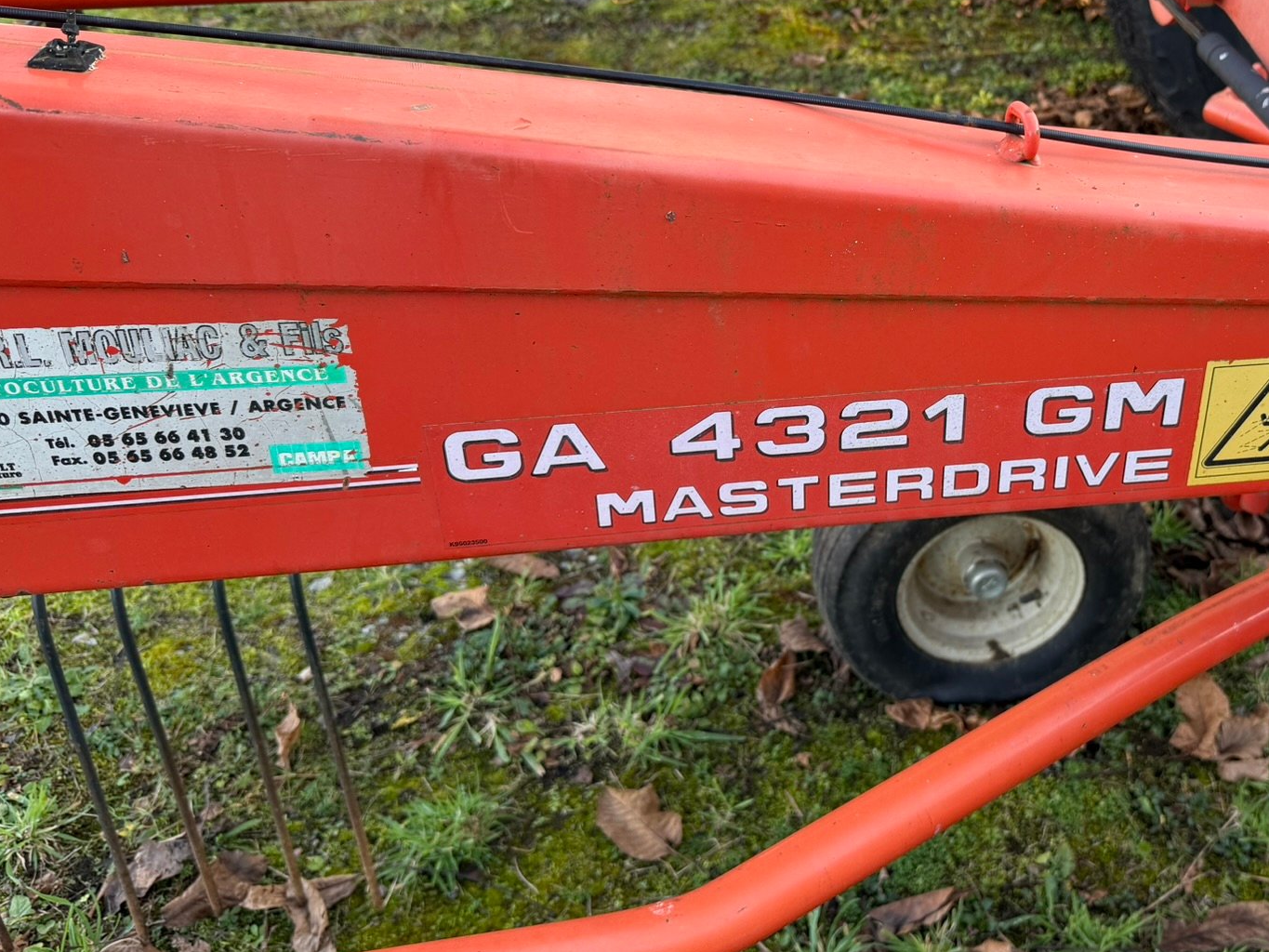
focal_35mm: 36
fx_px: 1320
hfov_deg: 50.3
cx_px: 857
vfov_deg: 39.3
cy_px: 331
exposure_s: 1/189
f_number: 1.78
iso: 80
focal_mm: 6.76
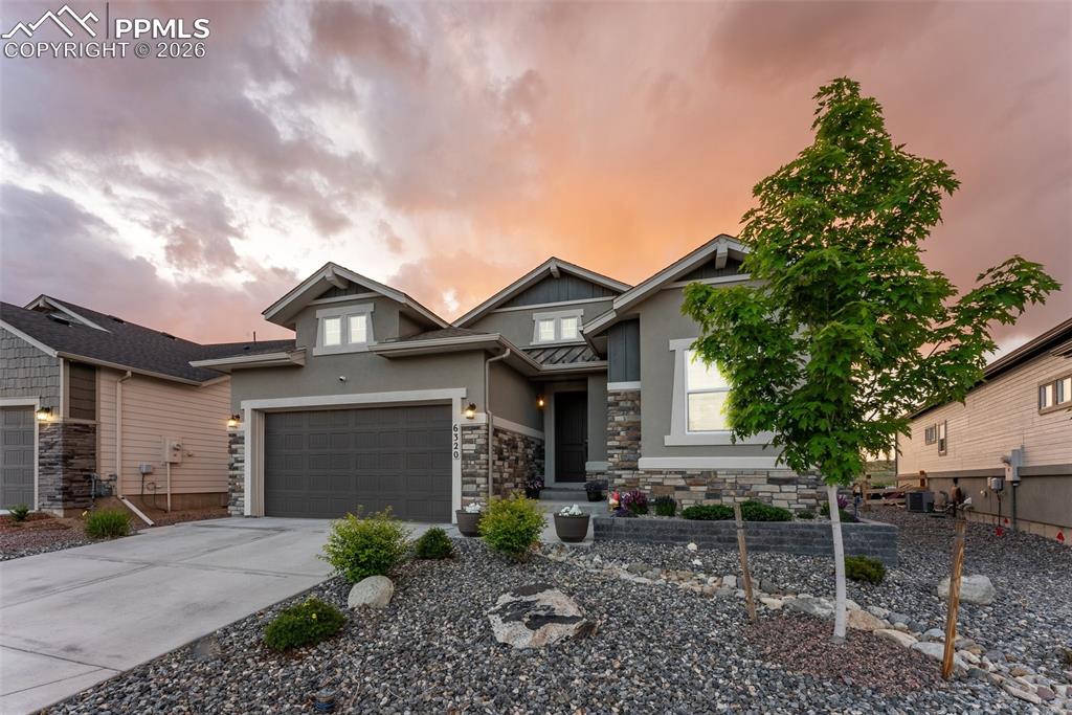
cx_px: 536
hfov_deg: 104.2
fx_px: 417
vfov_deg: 81.2
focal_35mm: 14
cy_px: 358
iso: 100
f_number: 18
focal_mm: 14
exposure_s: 1.3
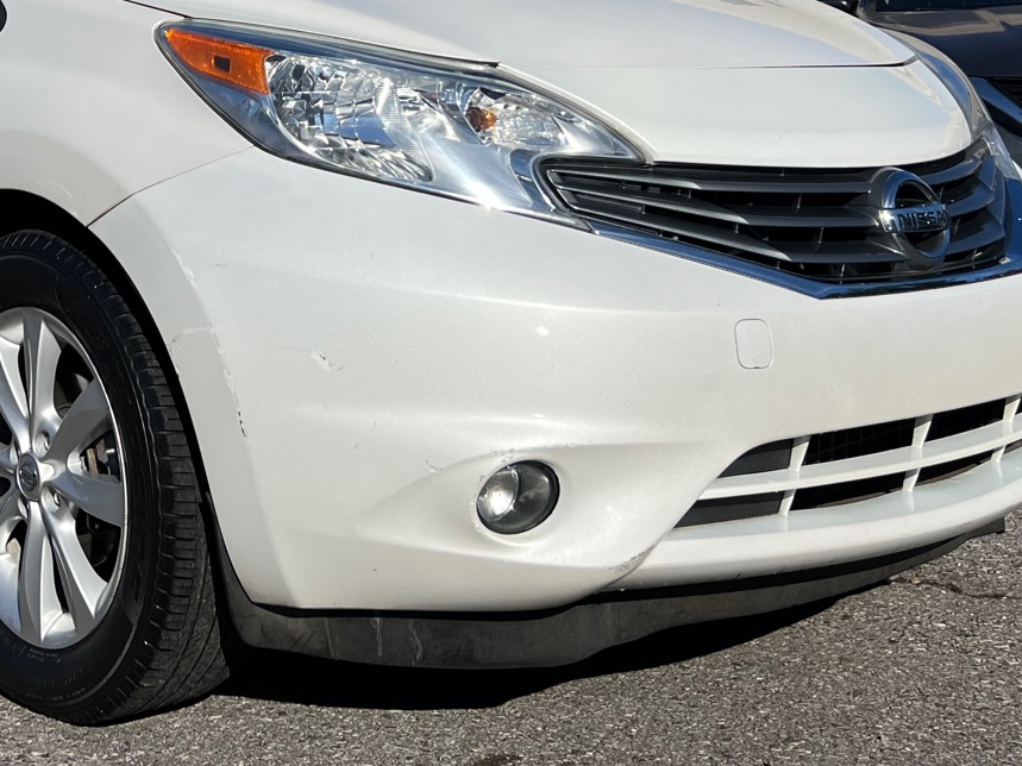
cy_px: 34
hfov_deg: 30.7
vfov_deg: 23.2
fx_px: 1801
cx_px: 163
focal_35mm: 61
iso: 50
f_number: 1.5
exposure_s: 1/7463
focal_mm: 5.7
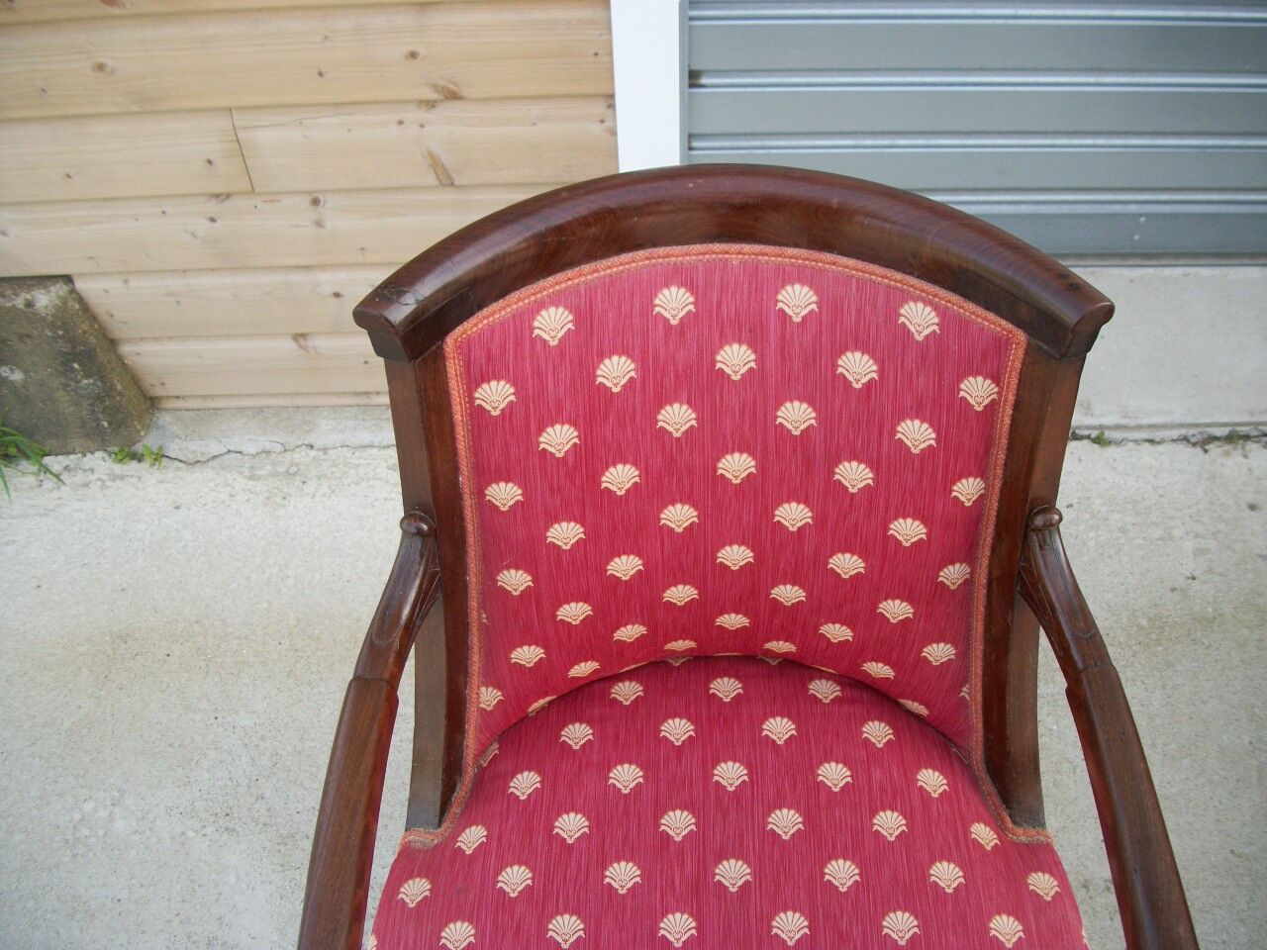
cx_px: 634
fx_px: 1171
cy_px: 475
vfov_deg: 44.2
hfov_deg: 56.8
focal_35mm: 32
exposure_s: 1/250
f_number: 2.9
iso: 80
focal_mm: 5.7
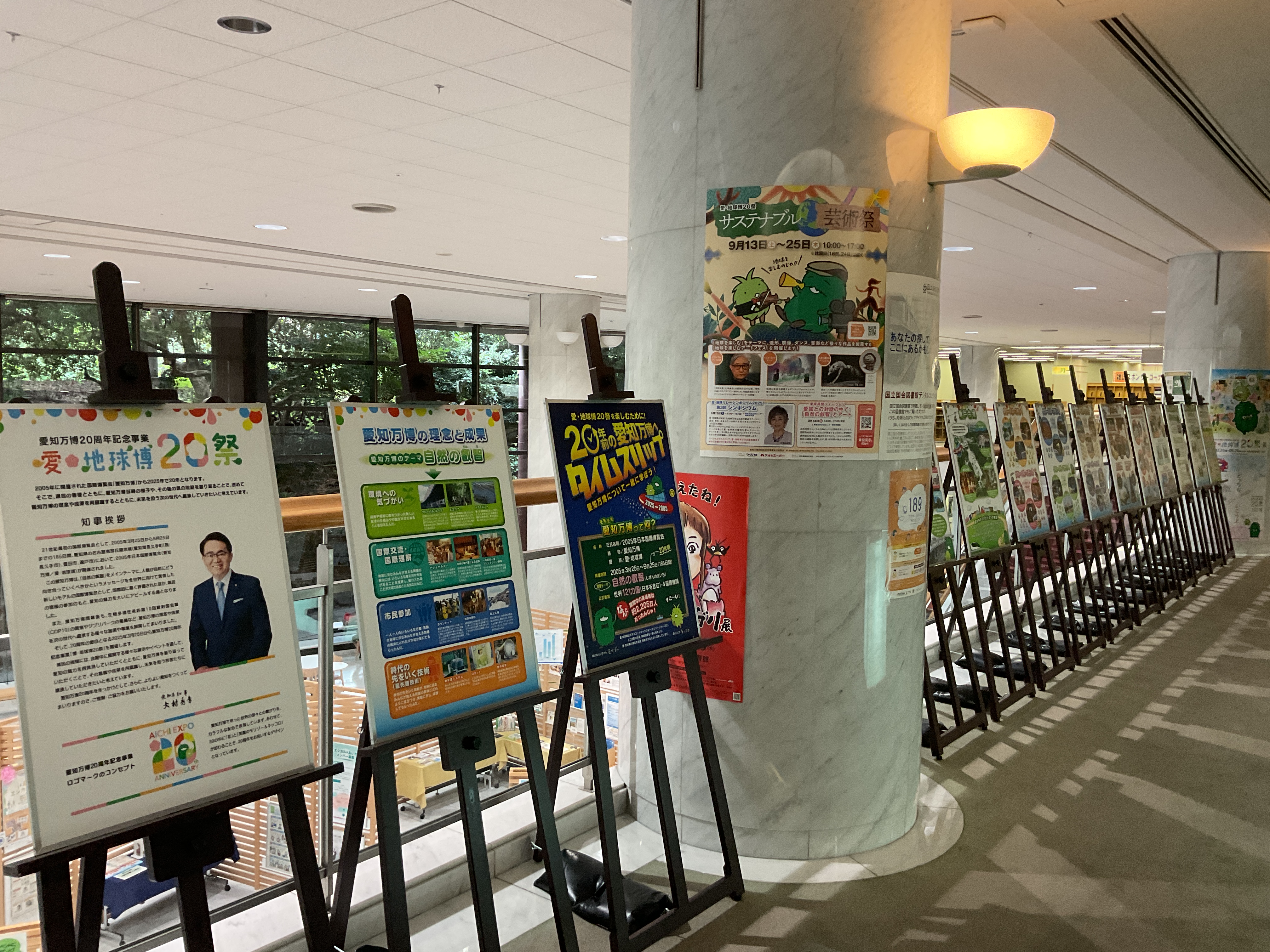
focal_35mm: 29
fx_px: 1064
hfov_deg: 61.7
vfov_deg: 48.2
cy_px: 476
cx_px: 635
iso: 160
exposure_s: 1/60
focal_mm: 3
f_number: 1.8
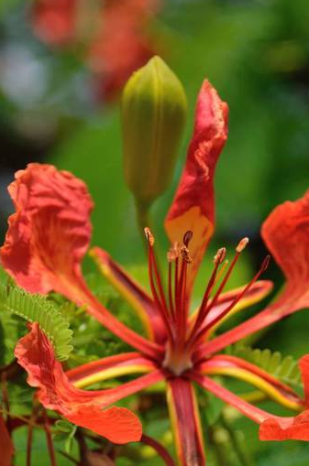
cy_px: 269
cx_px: 193
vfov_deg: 13.3
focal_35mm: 155
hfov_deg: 8.8
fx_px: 2001
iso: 100
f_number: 5
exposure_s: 1/400
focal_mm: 75
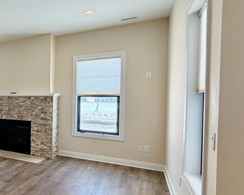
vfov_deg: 48.5
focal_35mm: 30
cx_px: -23
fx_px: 217
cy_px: 102
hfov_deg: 45.0
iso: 64
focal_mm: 2.22
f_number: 2.2
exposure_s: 1/121
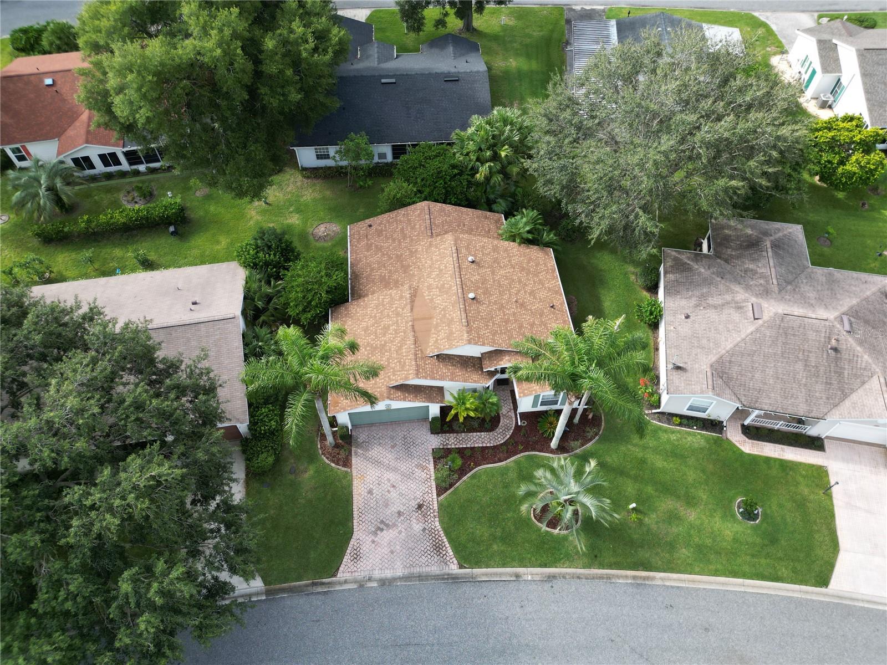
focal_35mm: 24
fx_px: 615
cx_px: 444
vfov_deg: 56.8
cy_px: 332
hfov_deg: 71.6
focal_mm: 6.72
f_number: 1.7
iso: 130
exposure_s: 1/800
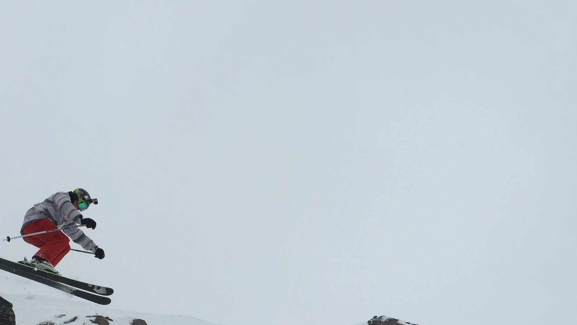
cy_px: 291
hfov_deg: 36.1
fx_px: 872
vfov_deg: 20.7
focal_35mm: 57
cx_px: 176
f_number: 2.2
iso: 32
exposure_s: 1/4950
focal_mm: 4.15
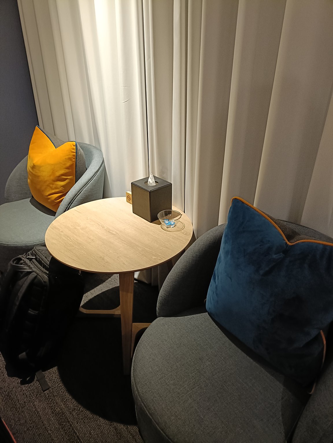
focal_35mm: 25
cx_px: 166
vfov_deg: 69.4
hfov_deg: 54.9
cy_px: 222
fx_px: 321
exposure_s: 1/30
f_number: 1.7
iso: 1250
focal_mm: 4.7
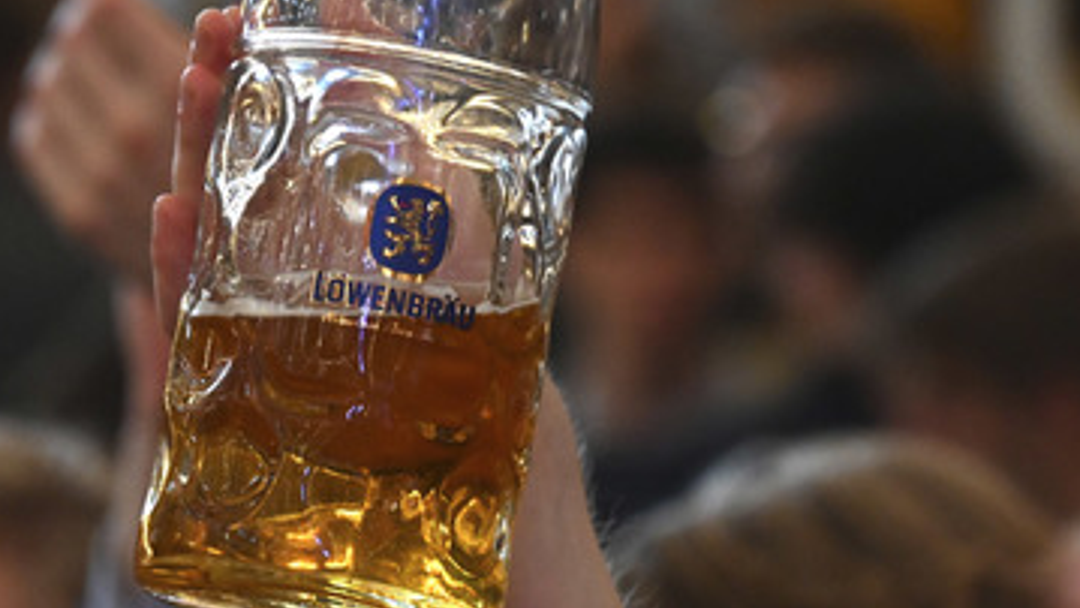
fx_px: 11284
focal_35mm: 394
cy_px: 292
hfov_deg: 5.5
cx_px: 421
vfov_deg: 3.1
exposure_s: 1/400
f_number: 6.3
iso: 8000
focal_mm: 200
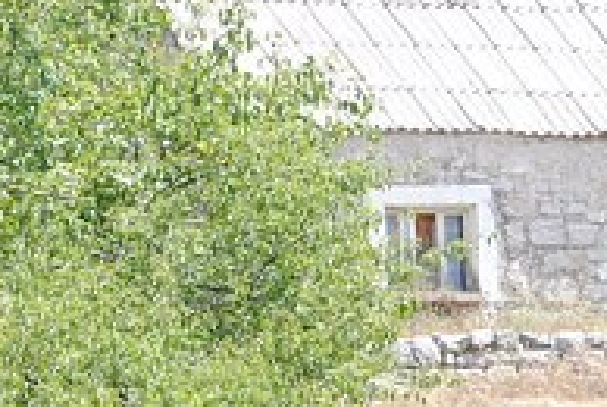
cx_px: -253
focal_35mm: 480
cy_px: 441
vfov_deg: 2.9
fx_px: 8106
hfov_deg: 4.3
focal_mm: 52
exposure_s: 1/200
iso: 200
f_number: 8
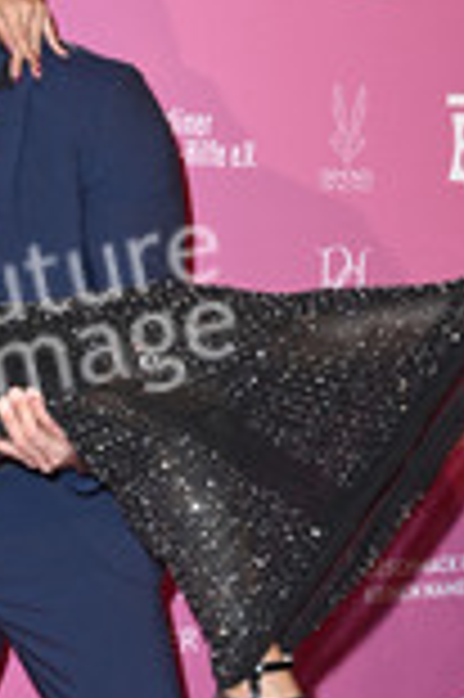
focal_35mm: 103
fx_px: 1996
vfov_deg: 19.6
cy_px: 558
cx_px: 135
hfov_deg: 13.2
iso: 500
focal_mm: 40
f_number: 5.6
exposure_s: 1/200
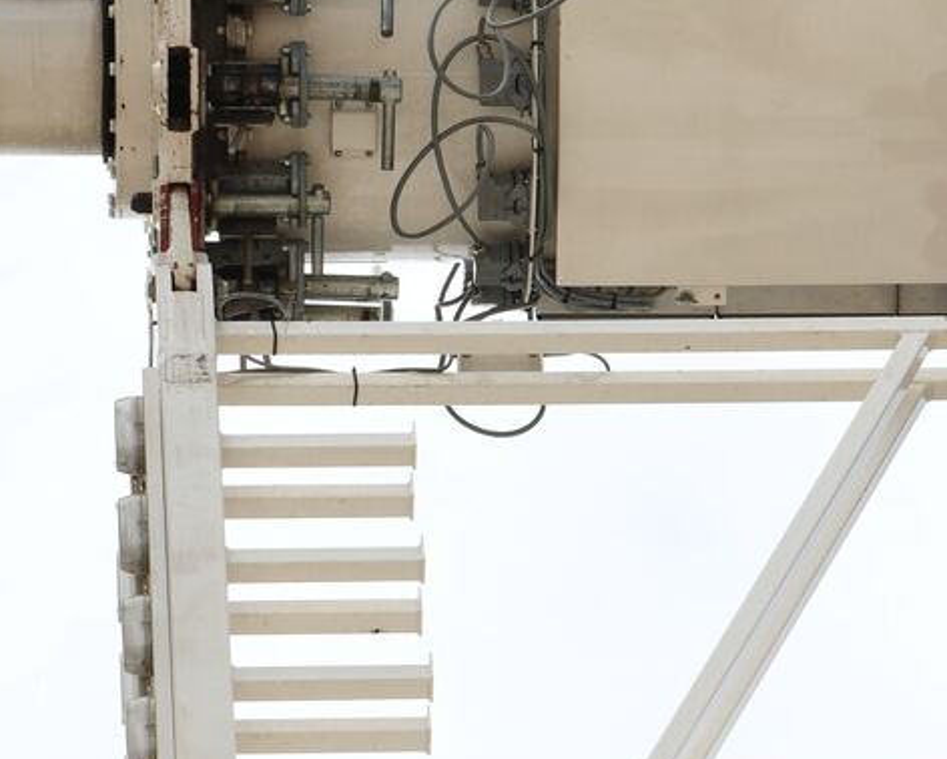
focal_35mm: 365
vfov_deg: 4.2
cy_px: 434
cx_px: 963
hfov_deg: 5.3
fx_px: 10234
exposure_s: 1/400
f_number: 8
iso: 200
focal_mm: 102
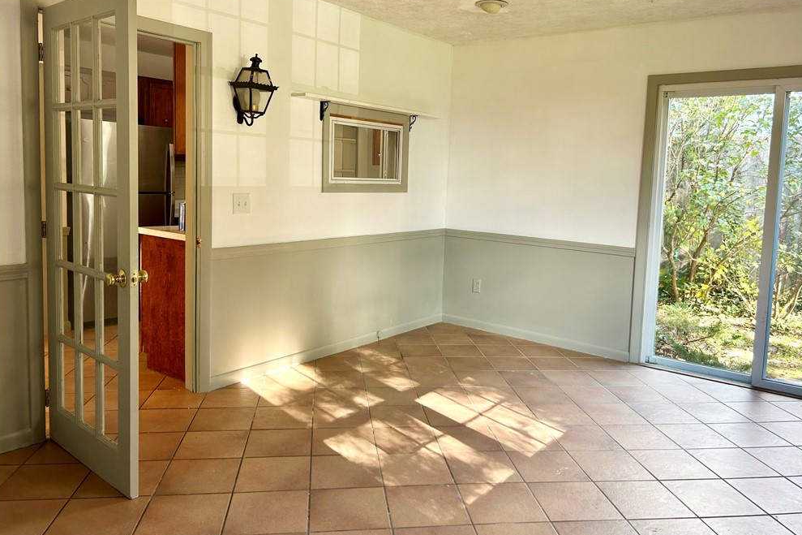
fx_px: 624
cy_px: 235
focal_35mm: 28
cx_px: 409
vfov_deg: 46.3
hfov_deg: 65.5
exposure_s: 1/60
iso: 64
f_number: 1.5
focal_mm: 5.7
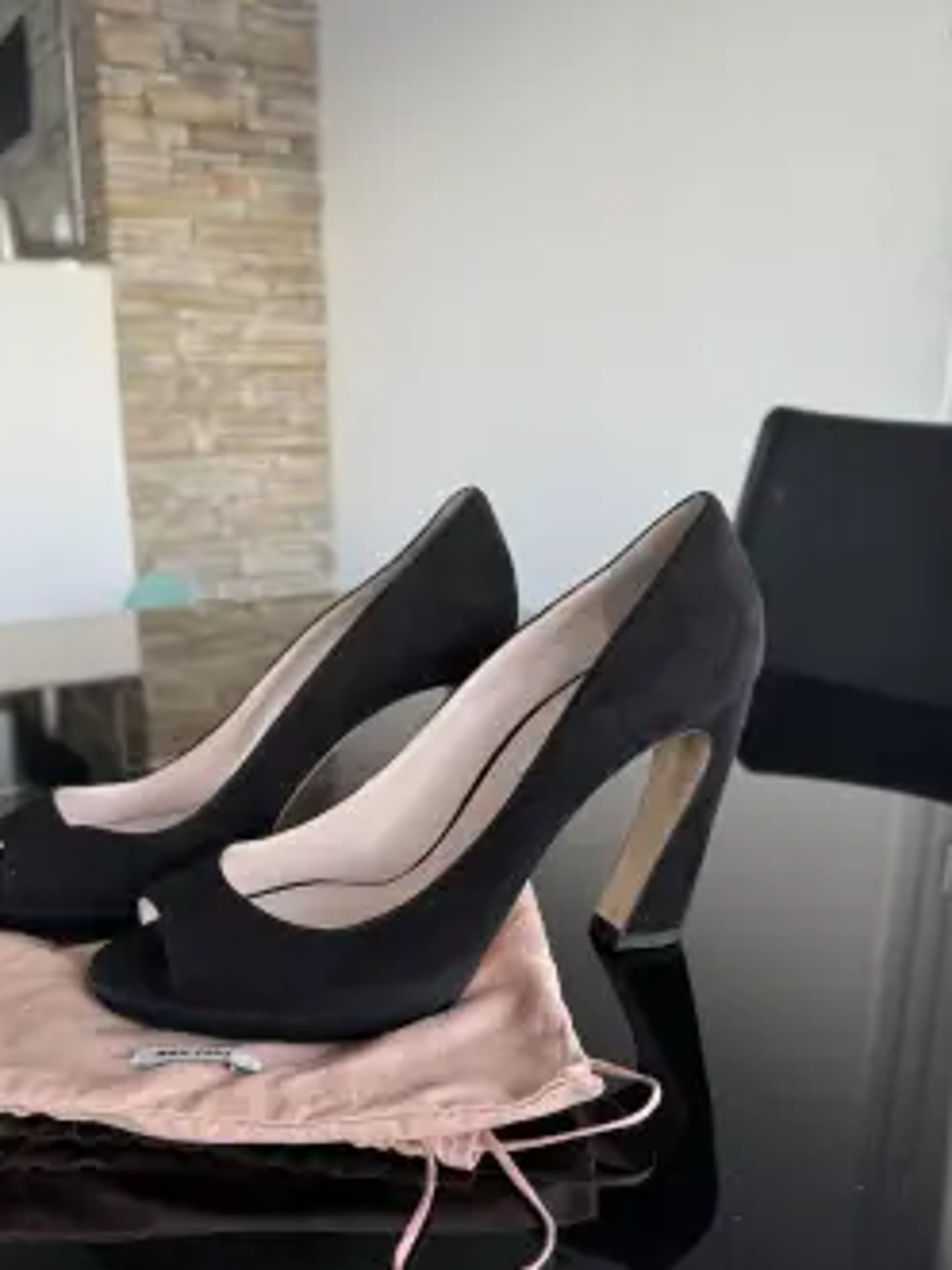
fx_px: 1064
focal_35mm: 29
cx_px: 380
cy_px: 706
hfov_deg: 47.9
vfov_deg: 61.5
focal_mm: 6.76
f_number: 1.78
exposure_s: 1/91
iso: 200
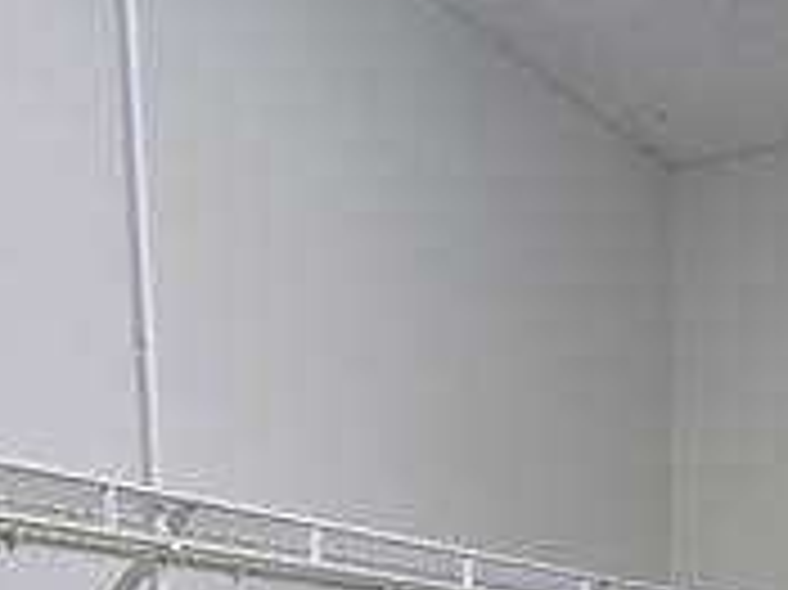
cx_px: 563
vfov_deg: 16.3
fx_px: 1797
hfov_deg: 24.5
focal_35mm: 79
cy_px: 986
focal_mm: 6.3
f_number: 1.7
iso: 100
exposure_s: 1/120
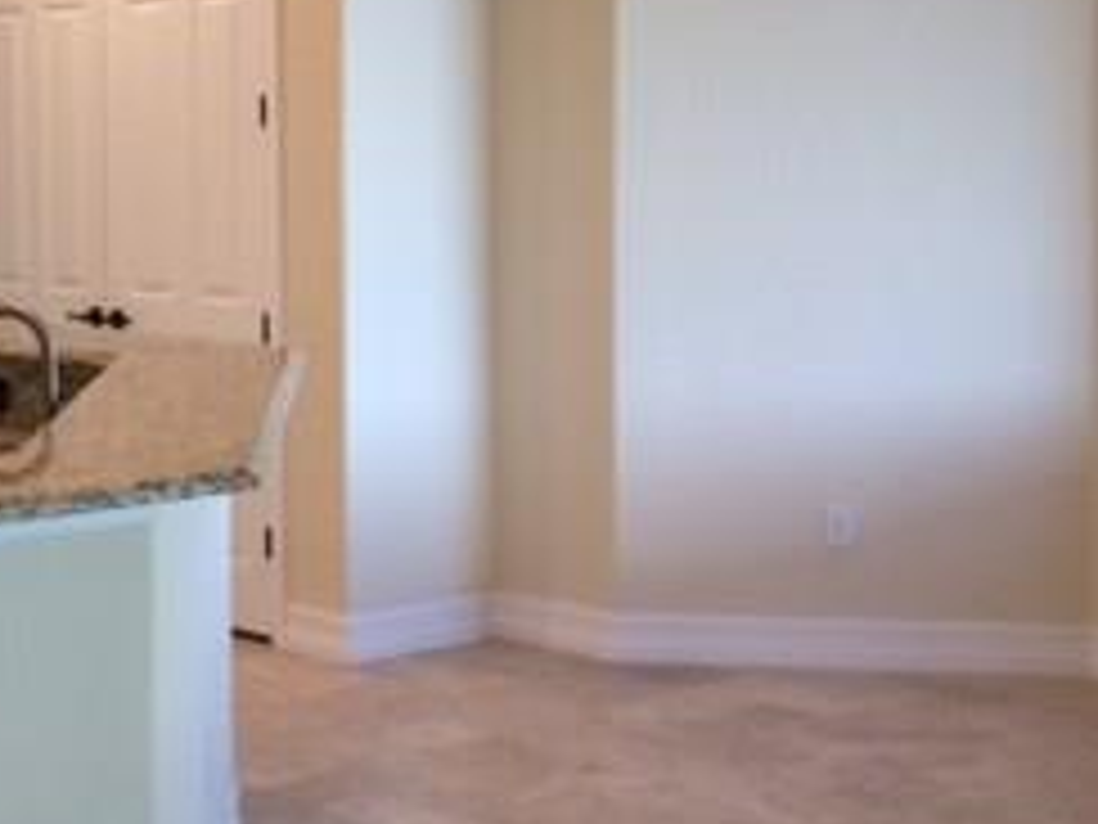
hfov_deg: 24.5
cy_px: 293
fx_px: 2411
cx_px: 0
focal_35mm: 76
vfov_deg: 19.3
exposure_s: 1/30
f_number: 2.2
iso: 64
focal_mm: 4.15
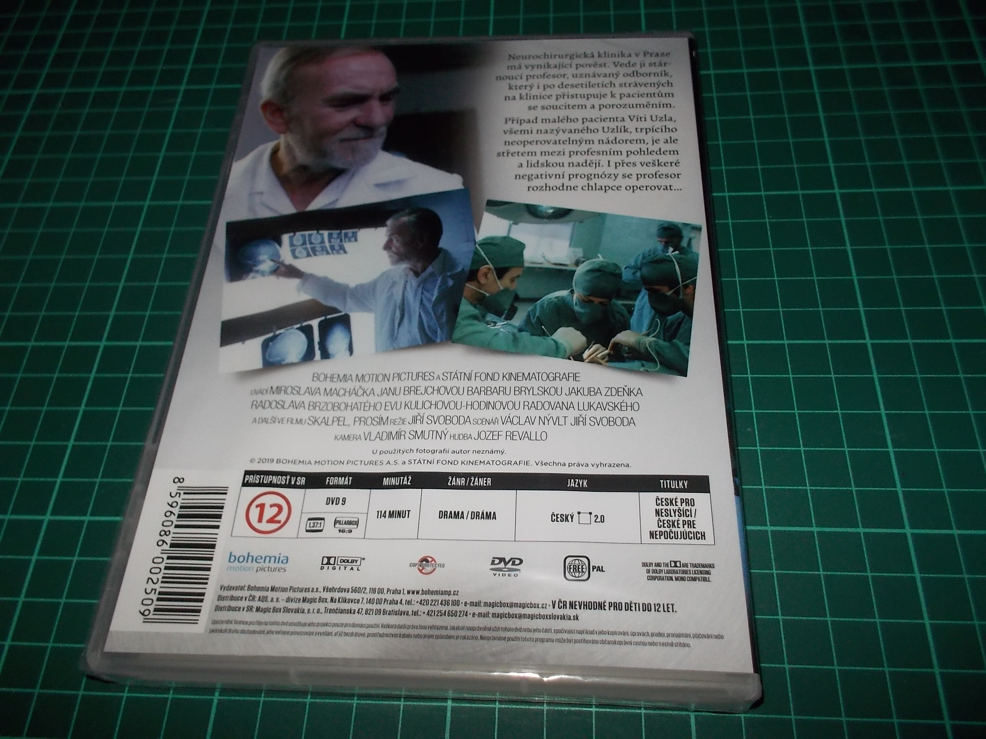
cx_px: 493
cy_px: 370
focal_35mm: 29
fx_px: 826
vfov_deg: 48.2
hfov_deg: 61.7
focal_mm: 4.1
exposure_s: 1/30
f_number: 3.3
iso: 200
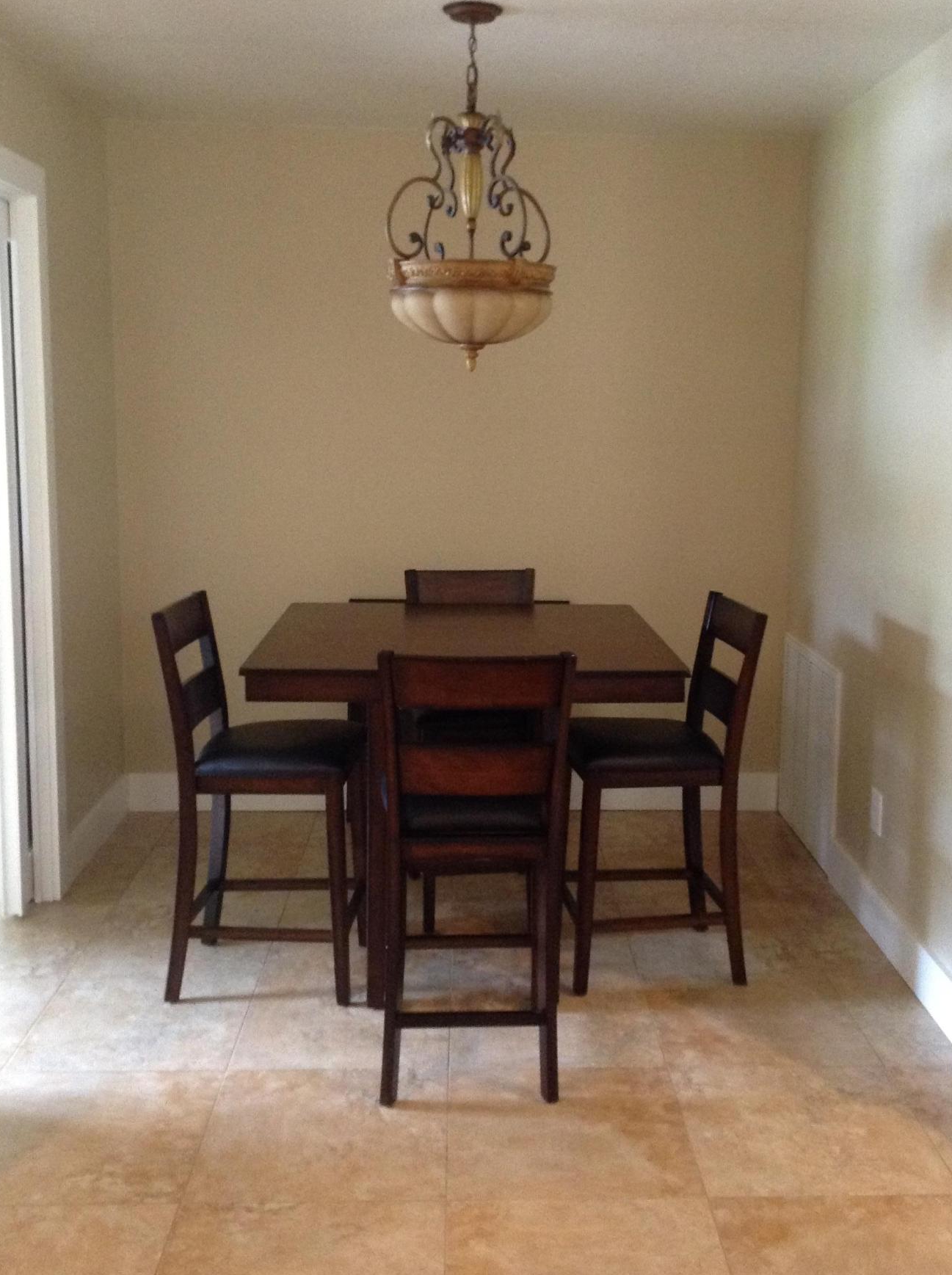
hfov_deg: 37.6
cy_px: 578
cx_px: 519
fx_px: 1397
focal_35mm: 38
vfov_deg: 49.0
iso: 250
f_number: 2.4
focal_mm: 3.3
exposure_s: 1/15
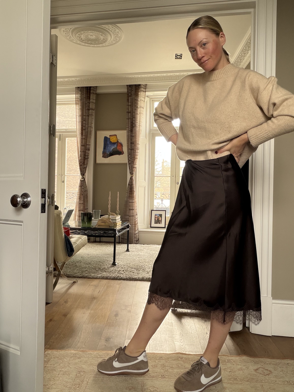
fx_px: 340
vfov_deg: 60.0
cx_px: 147
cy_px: 196
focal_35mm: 30
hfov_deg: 46.8
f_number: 1.9
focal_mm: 2.71
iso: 160
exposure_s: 1/60
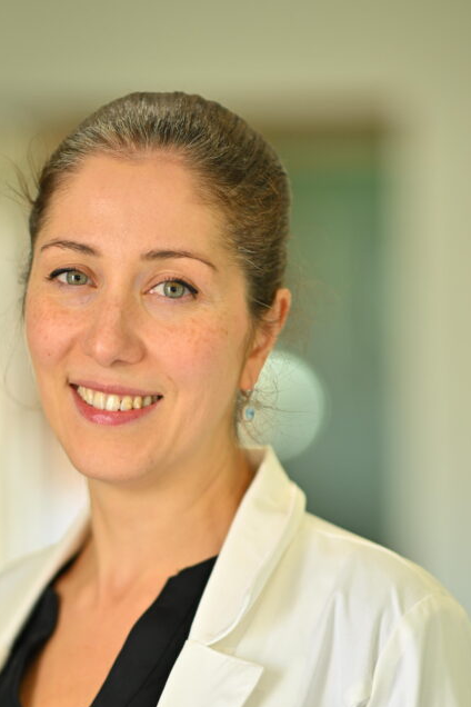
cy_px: 445
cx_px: 145
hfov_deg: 8.1
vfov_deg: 12.2
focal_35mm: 169
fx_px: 3316
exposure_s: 1/125
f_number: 1.4
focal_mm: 105
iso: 64
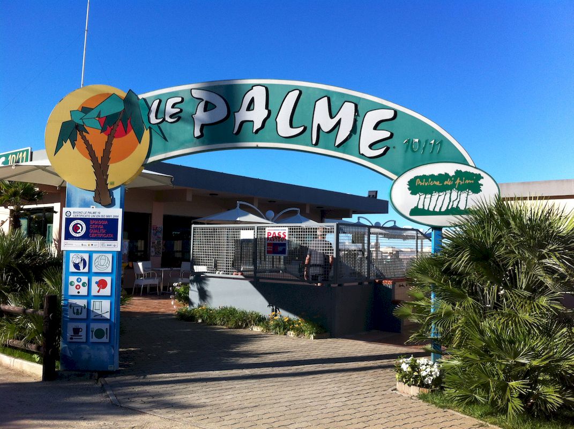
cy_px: 214
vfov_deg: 40.6
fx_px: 580
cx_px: 287
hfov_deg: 52.7
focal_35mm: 35
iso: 80
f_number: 2.8
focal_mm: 3.85
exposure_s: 1/973
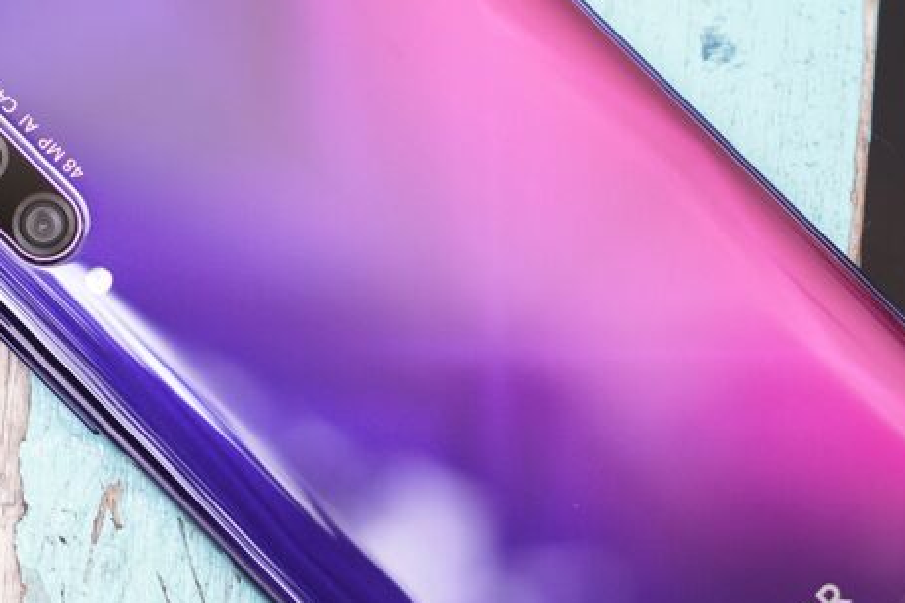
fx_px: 3042
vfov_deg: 11.3
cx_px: 301
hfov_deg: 16.9
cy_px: 87
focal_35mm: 121
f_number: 4
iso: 200
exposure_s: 1/160
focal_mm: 67
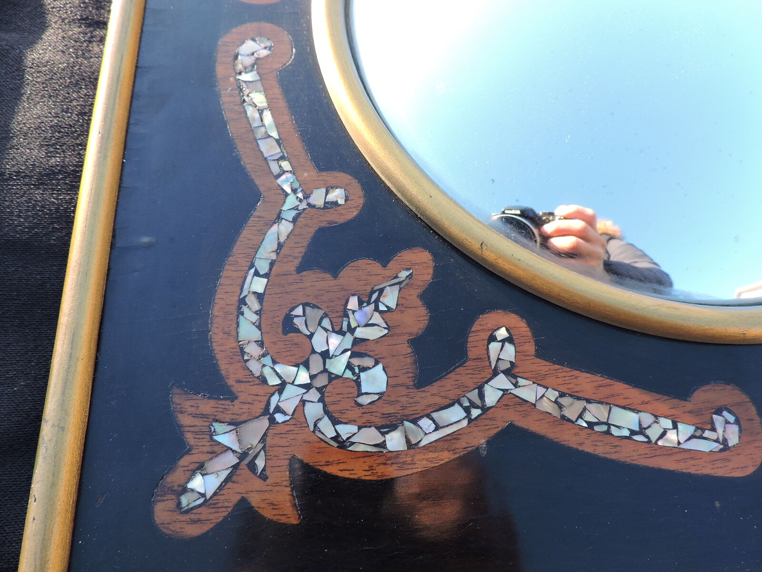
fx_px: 528
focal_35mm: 24
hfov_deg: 71.6
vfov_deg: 56.8
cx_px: 381
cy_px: 286
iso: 100
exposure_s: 1/100
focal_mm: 4.3
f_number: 3
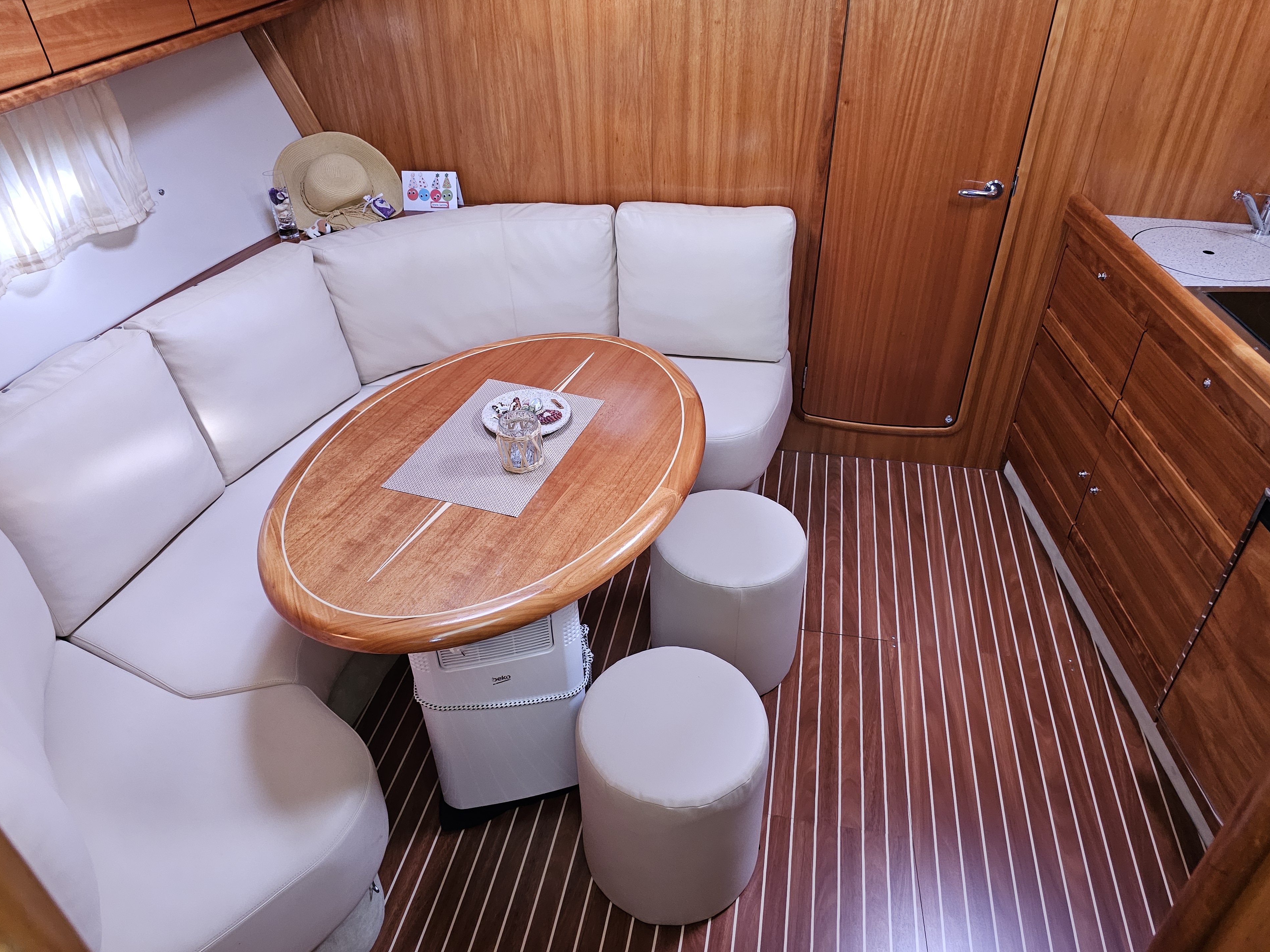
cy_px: 458
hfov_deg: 71.6
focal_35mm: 24
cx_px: 634
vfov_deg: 56.8
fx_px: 881
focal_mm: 6.3
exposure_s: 1/120
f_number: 1.7
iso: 1000
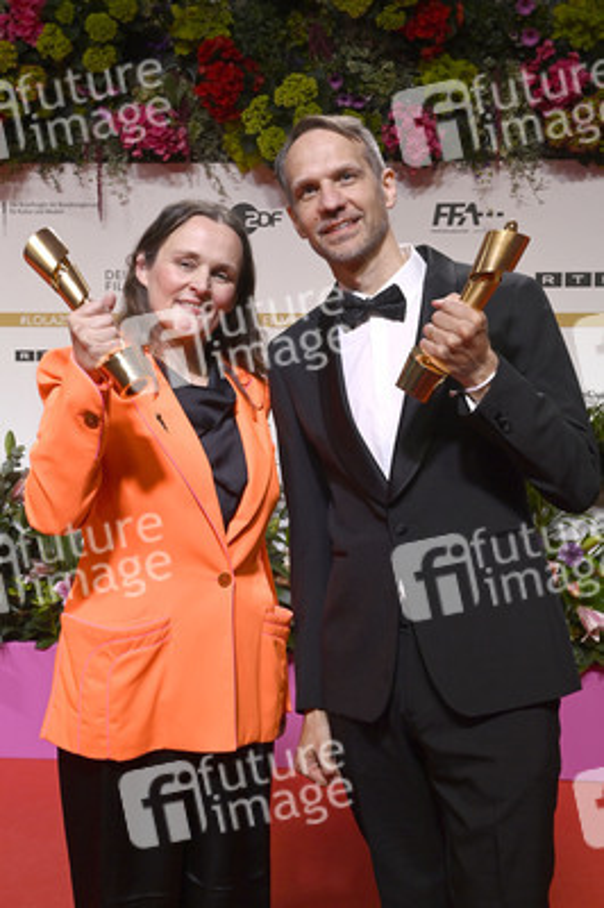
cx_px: 302
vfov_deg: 41.1
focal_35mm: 48
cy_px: 454
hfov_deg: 28.0
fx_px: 1210
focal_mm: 48
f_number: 6.3
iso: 1000
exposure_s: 1/200
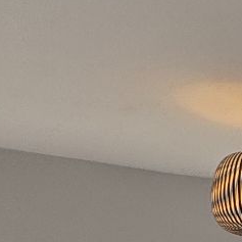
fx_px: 846
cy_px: 479
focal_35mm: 107
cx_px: 625
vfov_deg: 13.9
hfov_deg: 12.1
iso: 40
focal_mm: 2.22
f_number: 2.2
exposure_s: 1/99
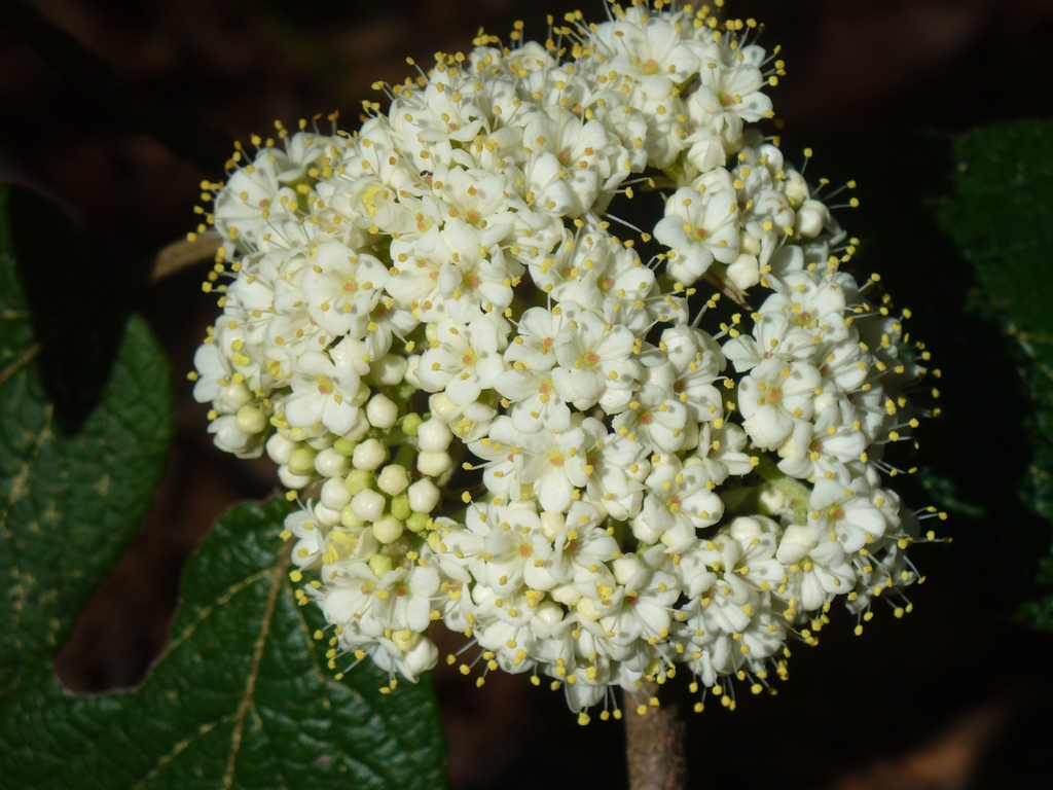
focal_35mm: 118
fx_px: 3589
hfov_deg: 16.7
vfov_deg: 12.6
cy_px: 395
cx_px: 526
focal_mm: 19.4
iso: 80
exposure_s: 1/500
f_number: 7.4
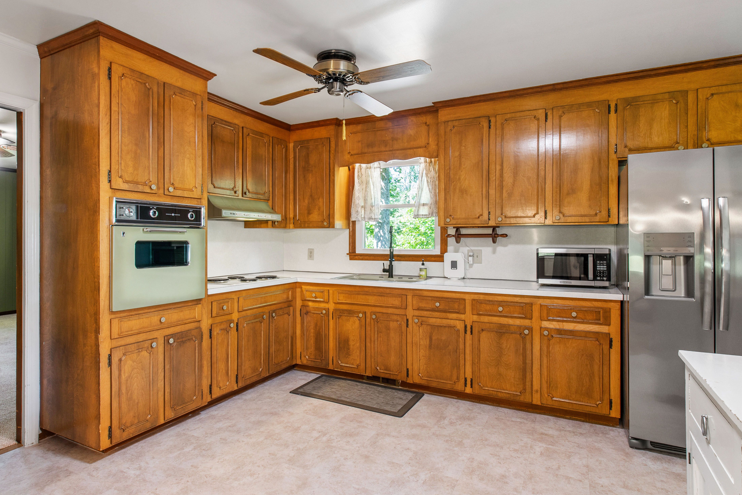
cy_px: 235
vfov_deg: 64.5
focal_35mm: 19
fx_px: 392
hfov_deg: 86.8
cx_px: 353
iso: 100
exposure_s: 1.6
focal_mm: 10
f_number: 8
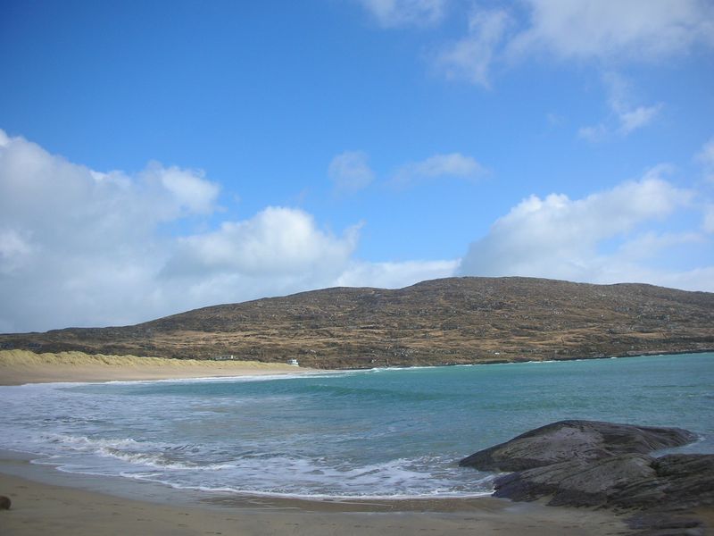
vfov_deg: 40.7
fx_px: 722
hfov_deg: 52.6
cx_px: 357
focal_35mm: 35
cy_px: 268
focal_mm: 5.8
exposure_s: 1/105
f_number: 8.5
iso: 50
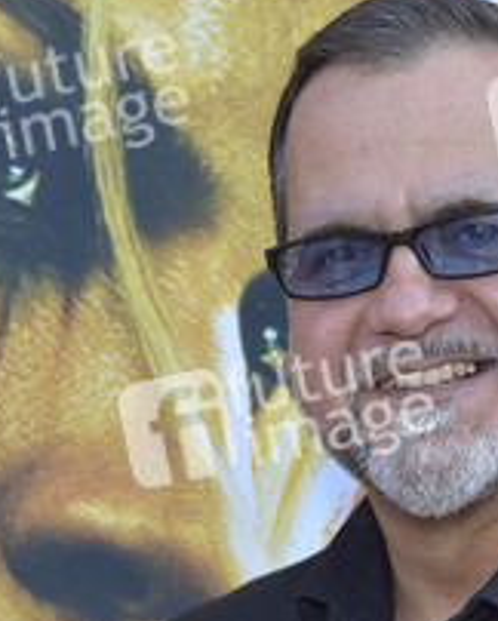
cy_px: 569
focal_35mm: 182
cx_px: 367
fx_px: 3348
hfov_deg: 8.5
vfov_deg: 10.5
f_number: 6.3
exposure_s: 1/200
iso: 250
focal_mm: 98
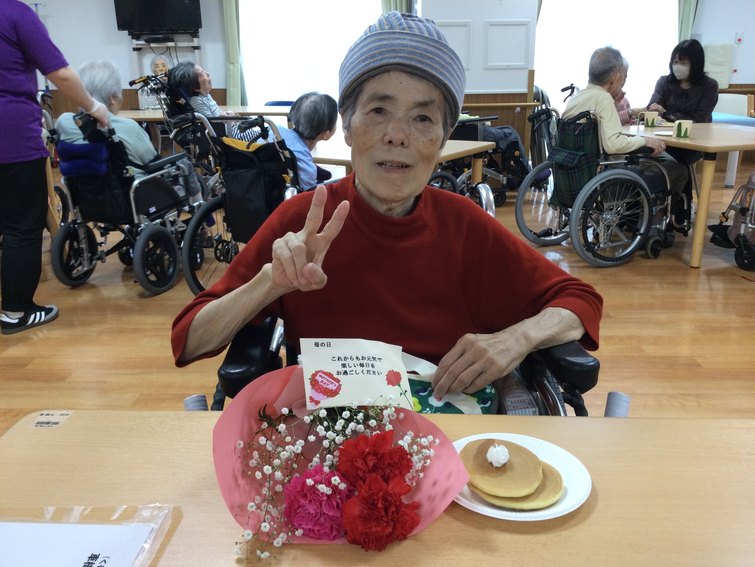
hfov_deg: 58.4
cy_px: 284
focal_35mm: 31
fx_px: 676
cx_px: 378
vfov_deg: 45.4
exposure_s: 1/30
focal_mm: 3.3
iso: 64
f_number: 2.4
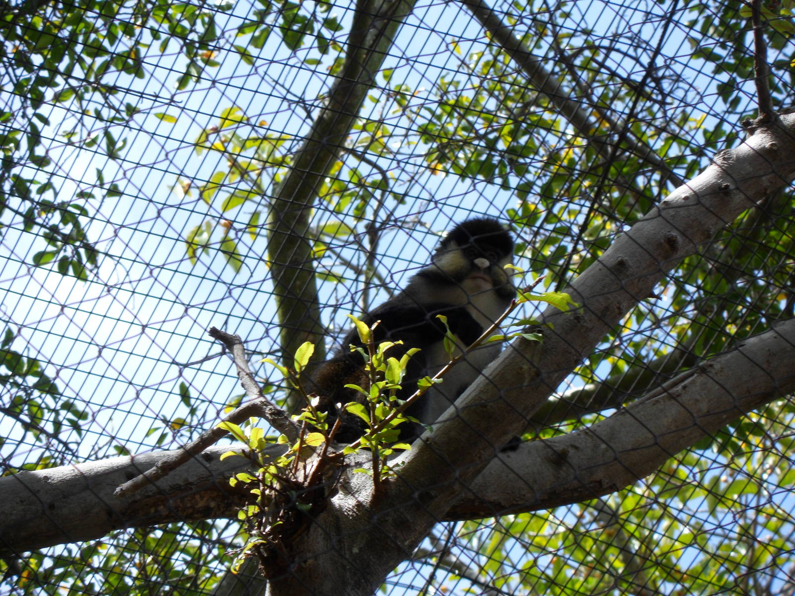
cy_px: 298
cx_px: 398
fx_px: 6201
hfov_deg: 7.3
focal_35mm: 270
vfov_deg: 5.5
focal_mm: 46.8
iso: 80
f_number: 5.9
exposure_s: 1/125
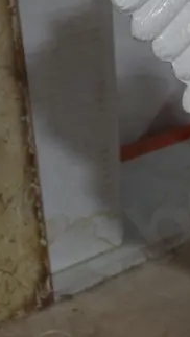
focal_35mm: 145
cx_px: 379
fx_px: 1297
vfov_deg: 14.7
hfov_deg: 8.0
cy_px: 73
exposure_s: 1/60
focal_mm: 21
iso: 400
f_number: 4.6
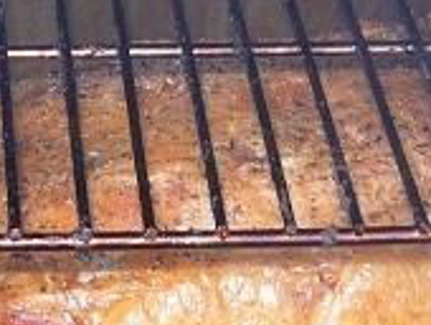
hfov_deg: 14.4
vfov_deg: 10.8
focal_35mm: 137
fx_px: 1708
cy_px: 229
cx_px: 200
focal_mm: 7.5
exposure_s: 1/45.2
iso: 50
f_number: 2.7
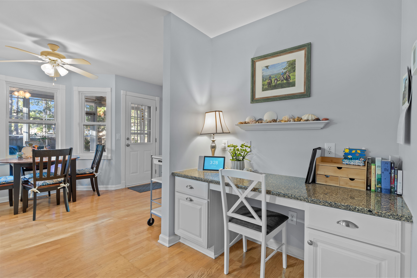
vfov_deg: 70.4
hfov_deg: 93.3
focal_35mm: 17
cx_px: 208
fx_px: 197
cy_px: 139
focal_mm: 17
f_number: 5.6
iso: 250
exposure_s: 1/1.67
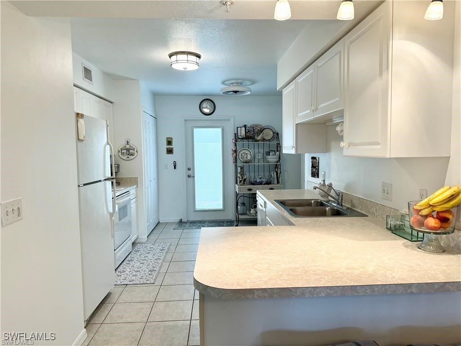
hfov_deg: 71.6
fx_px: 320
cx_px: 230
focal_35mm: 24
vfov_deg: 56.8
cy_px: 173
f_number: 1.78
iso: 125
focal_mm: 6.86
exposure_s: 1/120
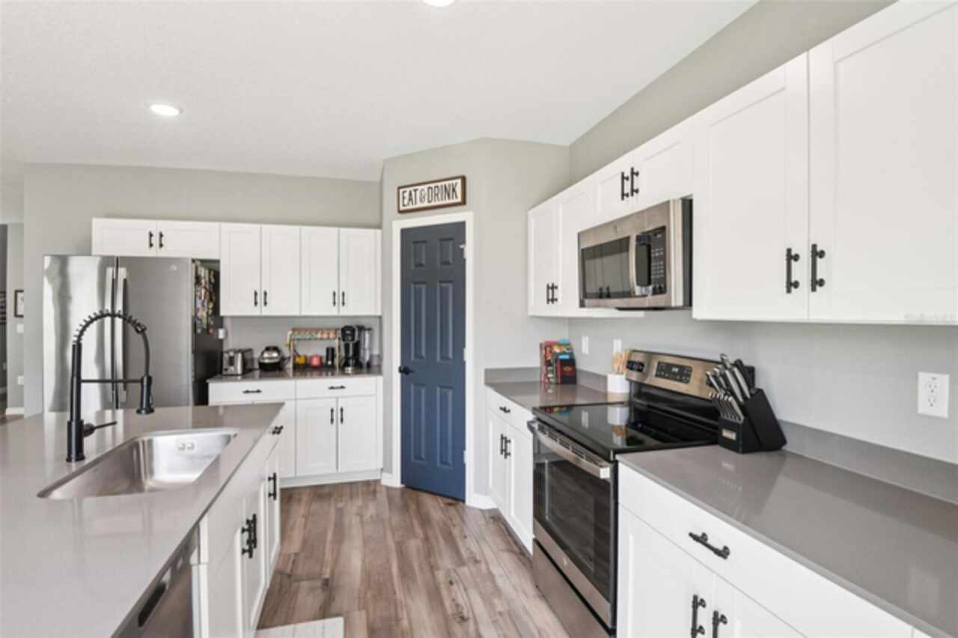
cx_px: 479
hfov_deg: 96.8
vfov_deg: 73.7
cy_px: 319
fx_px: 426
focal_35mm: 16
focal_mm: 16
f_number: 8
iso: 400
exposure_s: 1/40
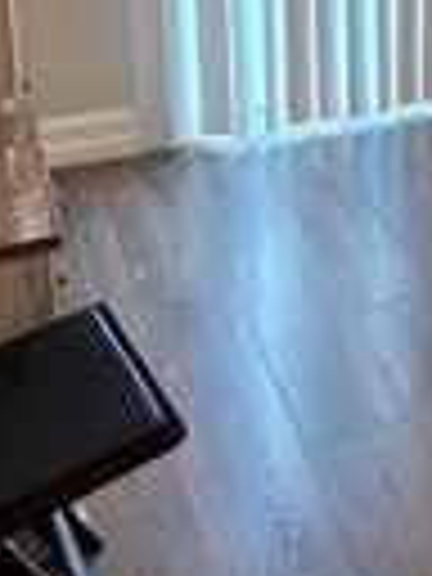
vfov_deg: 27.0
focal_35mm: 65
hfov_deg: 18.1
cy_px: -81
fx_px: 1082
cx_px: 770
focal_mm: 2.2
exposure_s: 1/60
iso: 320
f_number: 2.2
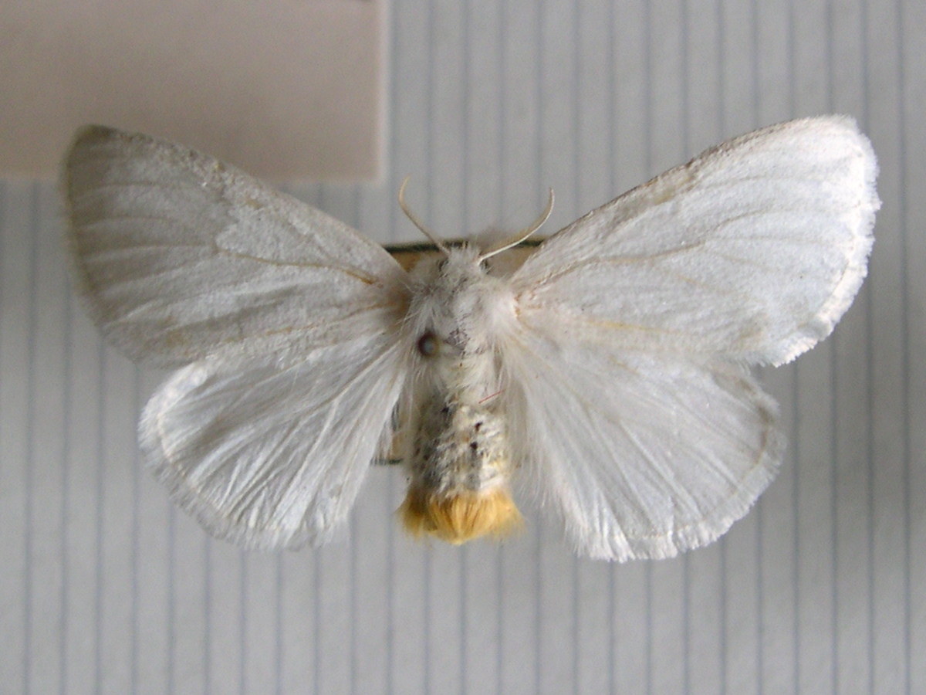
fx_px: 1017
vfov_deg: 37.7
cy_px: 348
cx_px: 463
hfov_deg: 49.0
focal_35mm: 38
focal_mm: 8
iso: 100
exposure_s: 1/85
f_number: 2.8
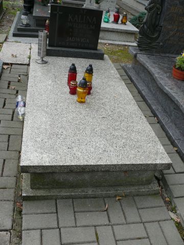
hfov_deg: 40.7
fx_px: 248
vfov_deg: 52.6
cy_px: 122
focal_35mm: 35
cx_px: 92
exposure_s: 1/200
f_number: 4
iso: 100
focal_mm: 7.4
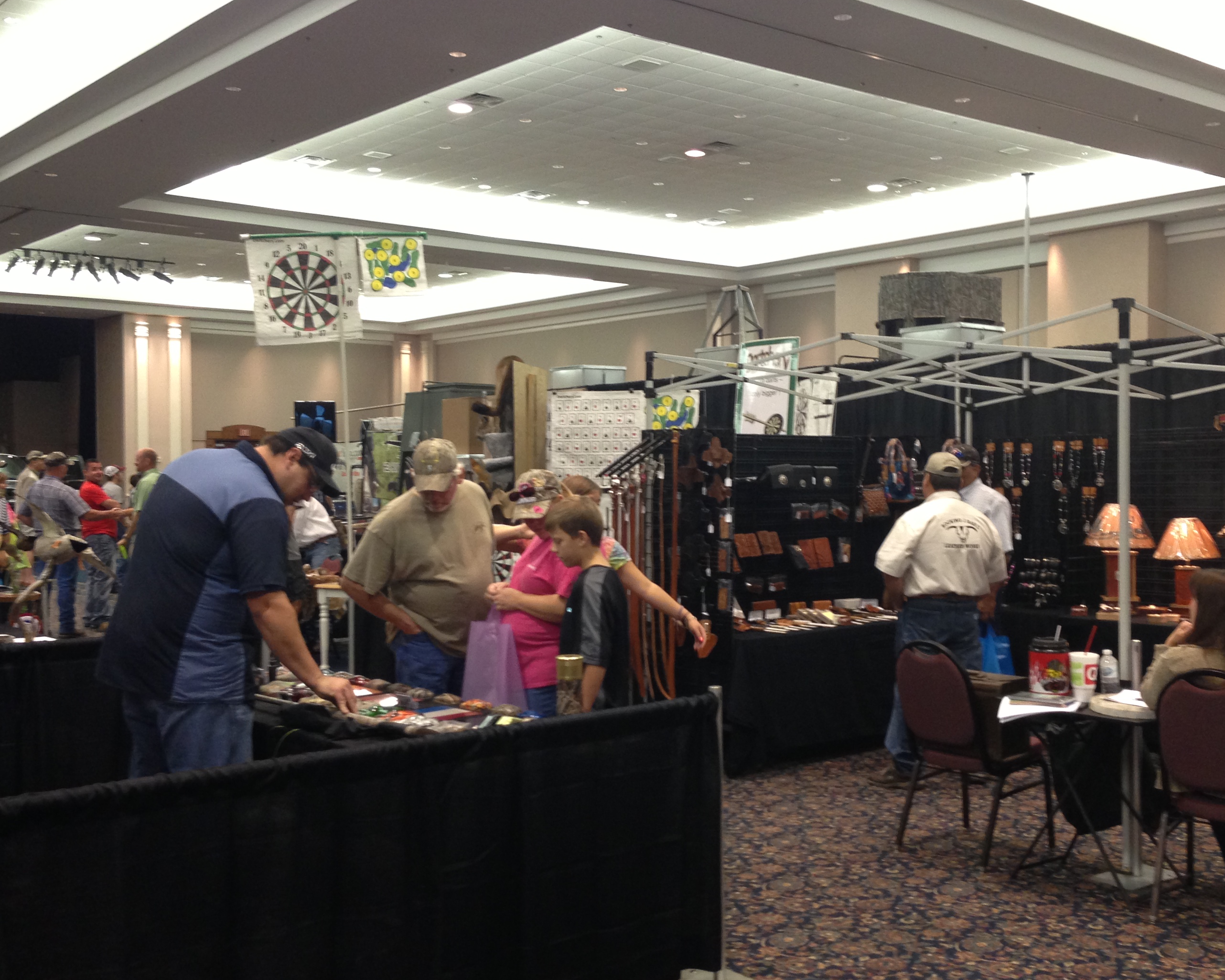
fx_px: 1486
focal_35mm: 41
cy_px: 494
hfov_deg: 44.8
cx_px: 657
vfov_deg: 36.5
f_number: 2.4
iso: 125
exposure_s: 1/20
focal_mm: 4.13
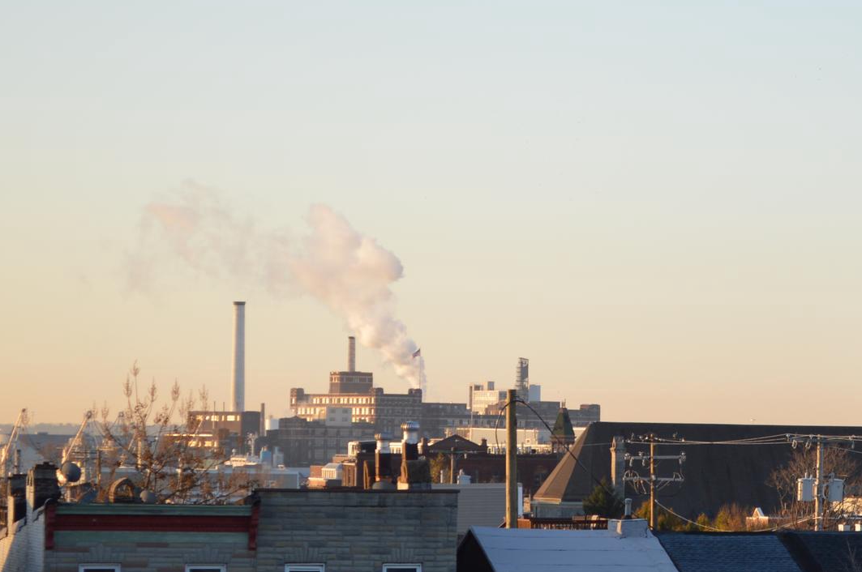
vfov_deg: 8.6
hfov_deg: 12.9
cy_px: 312
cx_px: 699
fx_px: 3802
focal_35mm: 159
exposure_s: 1/125
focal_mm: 55
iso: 125
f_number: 5.6
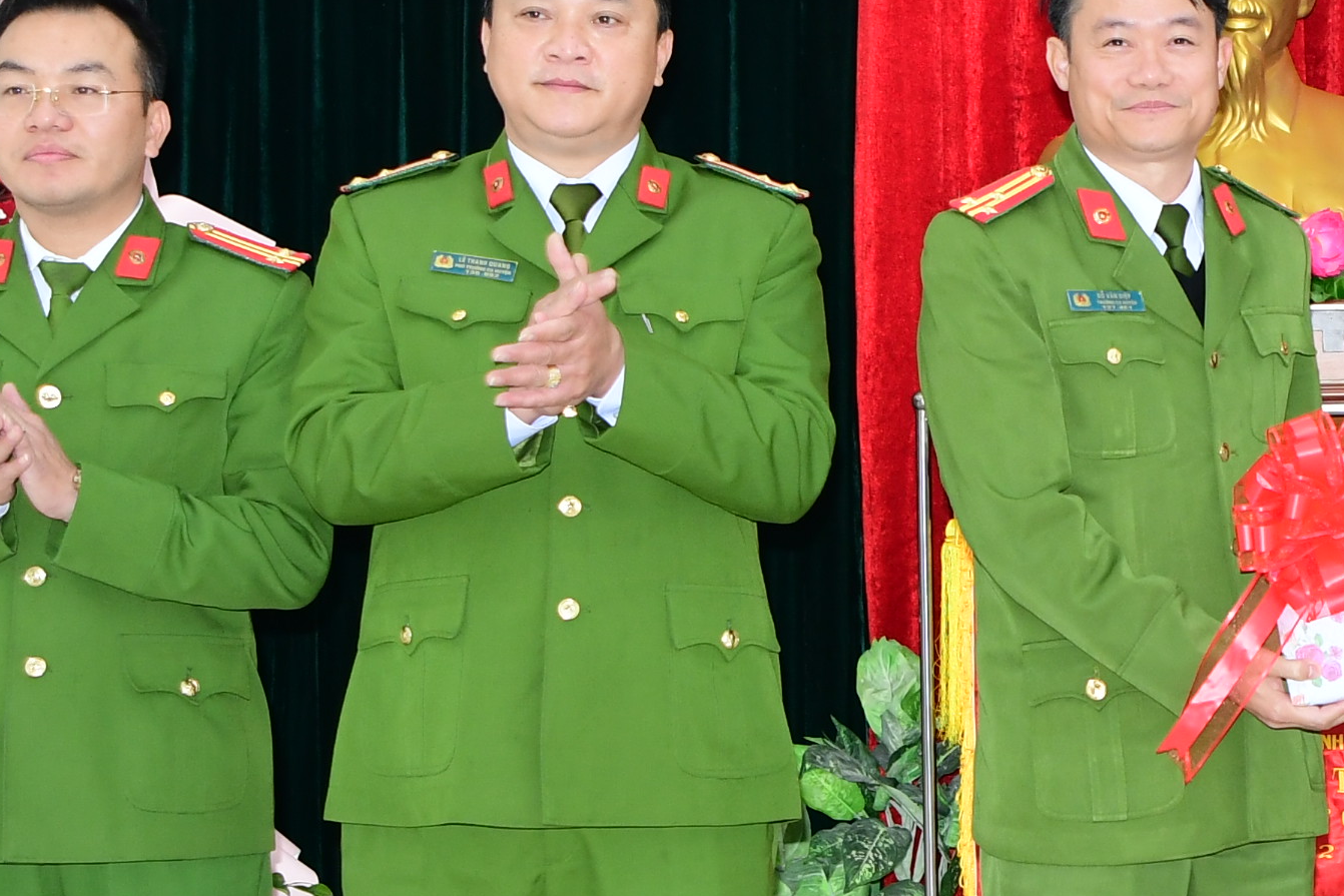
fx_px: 4181
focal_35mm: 112
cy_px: 403
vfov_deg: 12.2
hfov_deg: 17.4
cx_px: 1614
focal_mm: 24
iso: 640
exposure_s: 1/200
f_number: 2.8
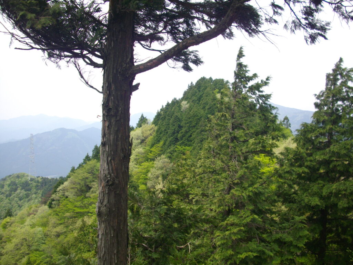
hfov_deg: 50.1
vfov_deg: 38.7
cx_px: 176
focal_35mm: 37
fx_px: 377
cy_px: 132
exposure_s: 1/160
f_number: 5.6
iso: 100
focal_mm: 6.2
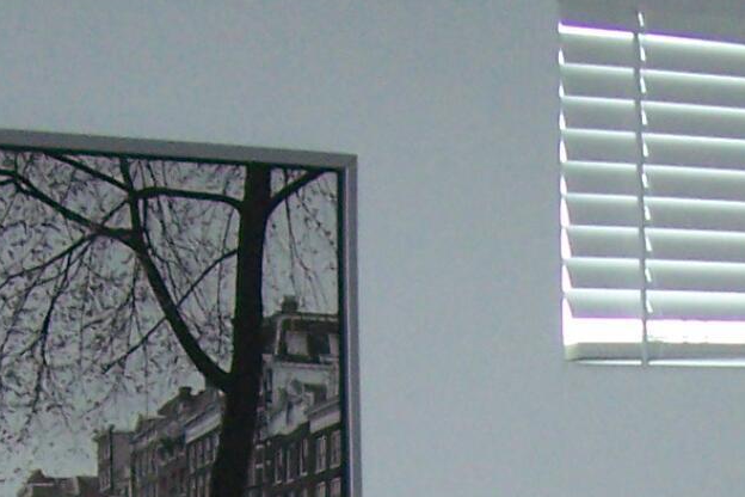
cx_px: 793
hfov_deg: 11.9
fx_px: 3518
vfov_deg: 7.6
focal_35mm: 170
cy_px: 1165
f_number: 2.7
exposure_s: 1/60
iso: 160
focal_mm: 5.6
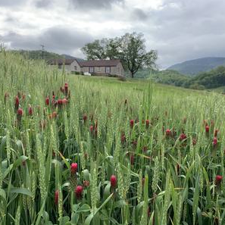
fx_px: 228
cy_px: 112
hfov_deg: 52.5
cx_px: 120
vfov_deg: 52.5
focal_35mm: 31
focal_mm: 4.25
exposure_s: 1/1065
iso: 25
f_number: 1.8
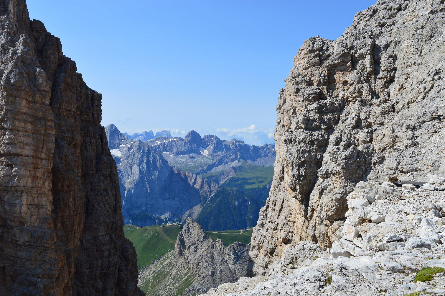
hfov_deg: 46.4
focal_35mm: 42
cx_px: 222
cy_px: 148
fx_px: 519
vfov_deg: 31.8
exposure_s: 1/500
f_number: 11
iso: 360
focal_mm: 28
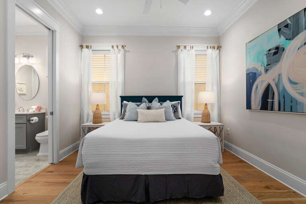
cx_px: 153
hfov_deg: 97.1
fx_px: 135
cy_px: 102
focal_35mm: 16
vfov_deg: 74.1
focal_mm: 15.9
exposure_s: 1/8
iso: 400
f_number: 8
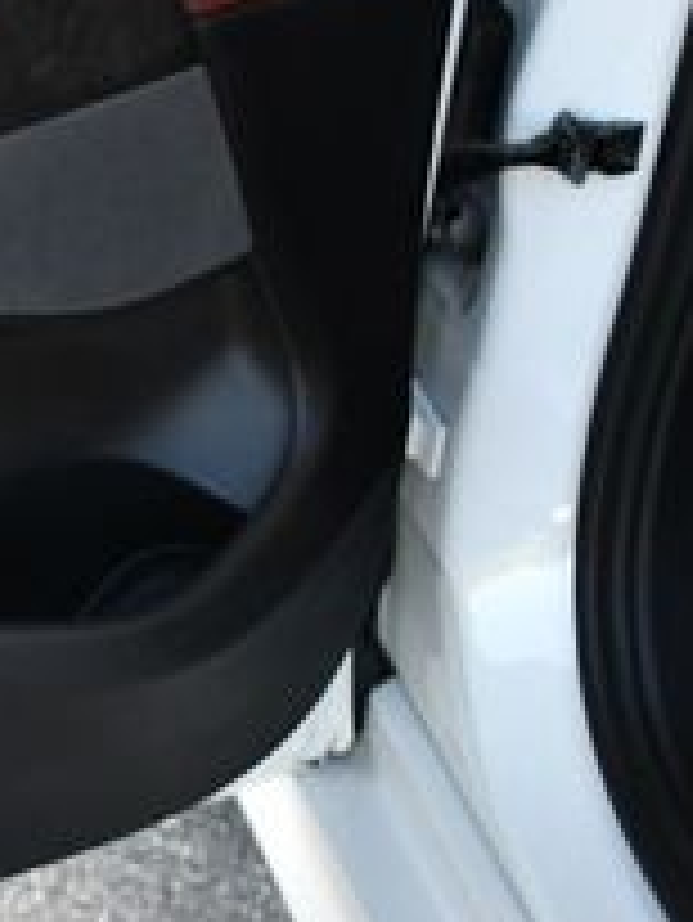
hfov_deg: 12.5
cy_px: 279
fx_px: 2880
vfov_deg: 18.1
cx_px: -544
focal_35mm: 108
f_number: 3.5
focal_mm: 18
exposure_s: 1/250
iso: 400
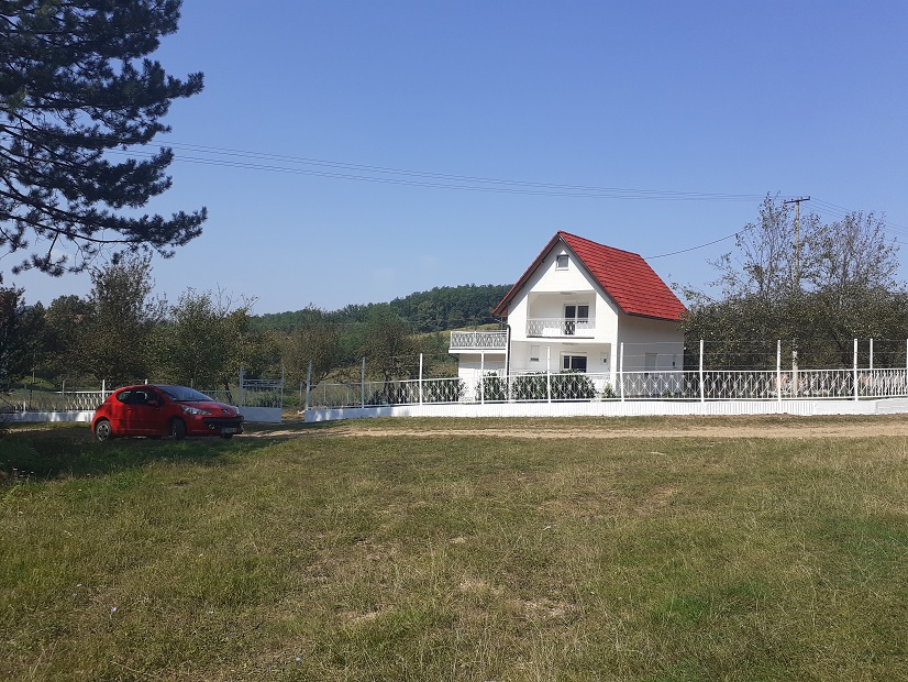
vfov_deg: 51.4
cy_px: 341
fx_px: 708
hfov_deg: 65.3
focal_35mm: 27
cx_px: 454
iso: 40
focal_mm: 3.6
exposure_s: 1/1969
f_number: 1.9
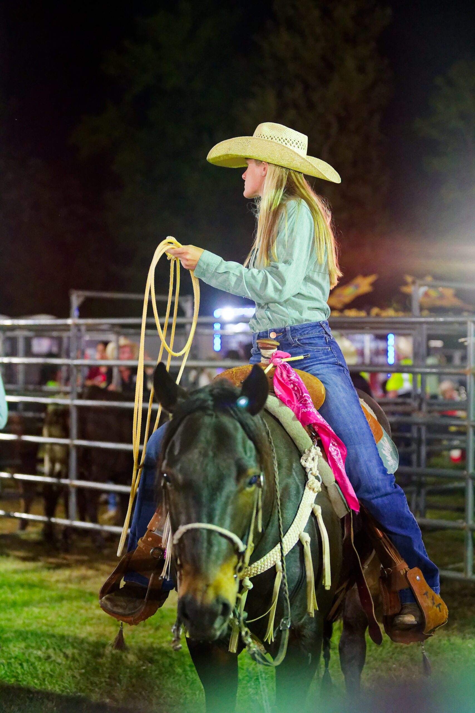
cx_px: 238
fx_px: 1385
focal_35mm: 70
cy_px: 356
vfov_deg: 28.8
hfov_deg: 19.5
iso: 14400
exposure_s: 1/500
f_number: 2.8
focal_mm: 70
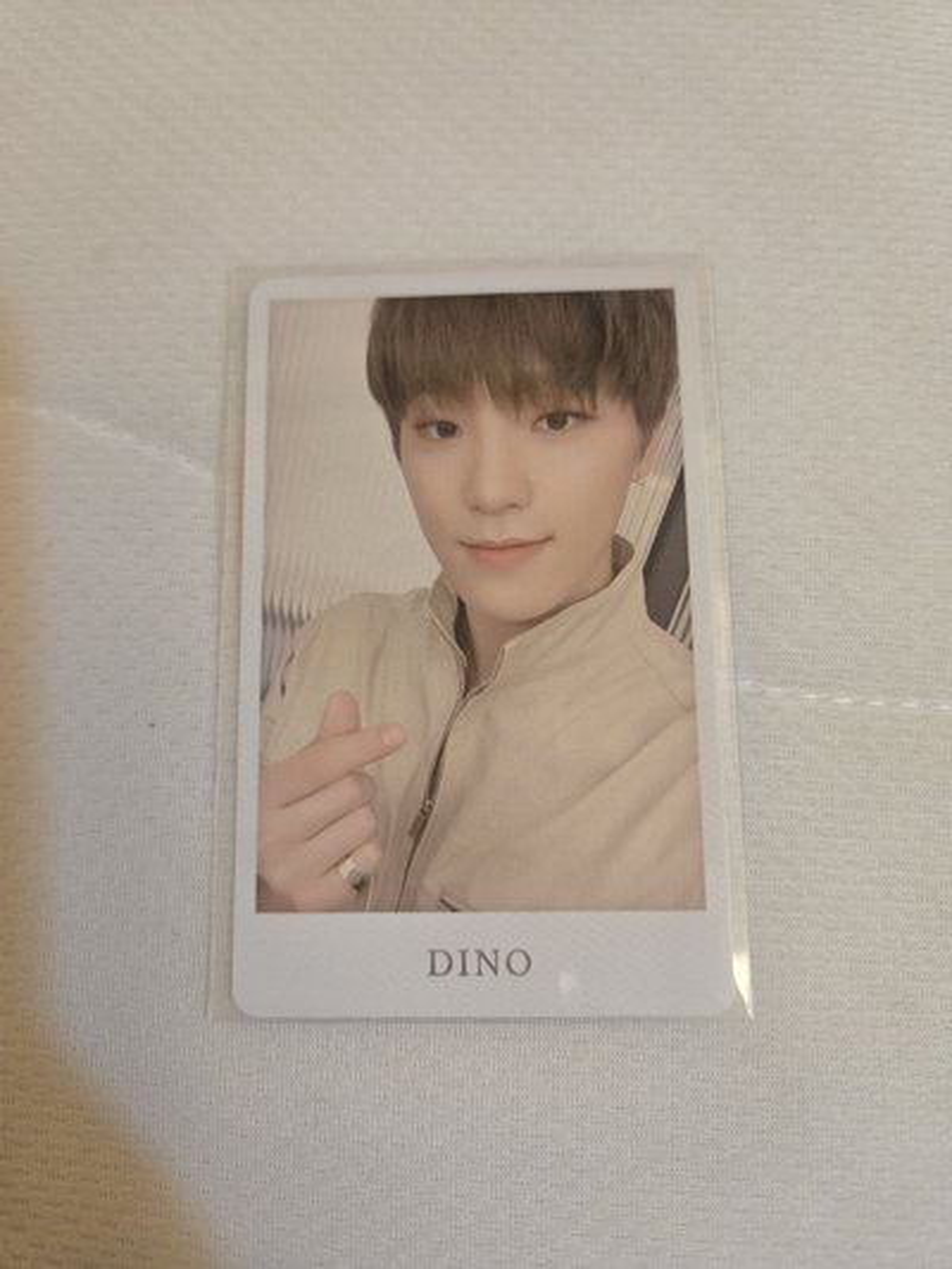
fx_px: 843
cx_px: 476
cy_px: 634
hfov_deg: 58.9
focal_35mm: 23
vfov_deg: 73.9
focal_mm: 5.4
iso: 500
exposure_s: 1/120
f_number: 1.8
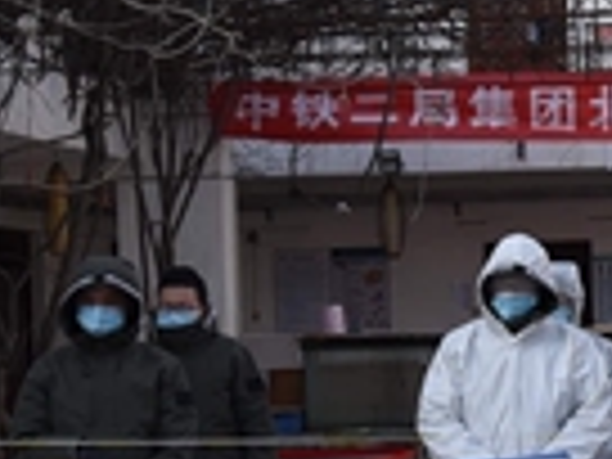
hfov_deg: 12.9
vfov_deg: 9.9
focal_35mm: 149
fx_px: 2634
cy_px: 331
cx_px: 765
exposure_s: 1/250
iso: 400
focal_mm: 30
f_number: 8
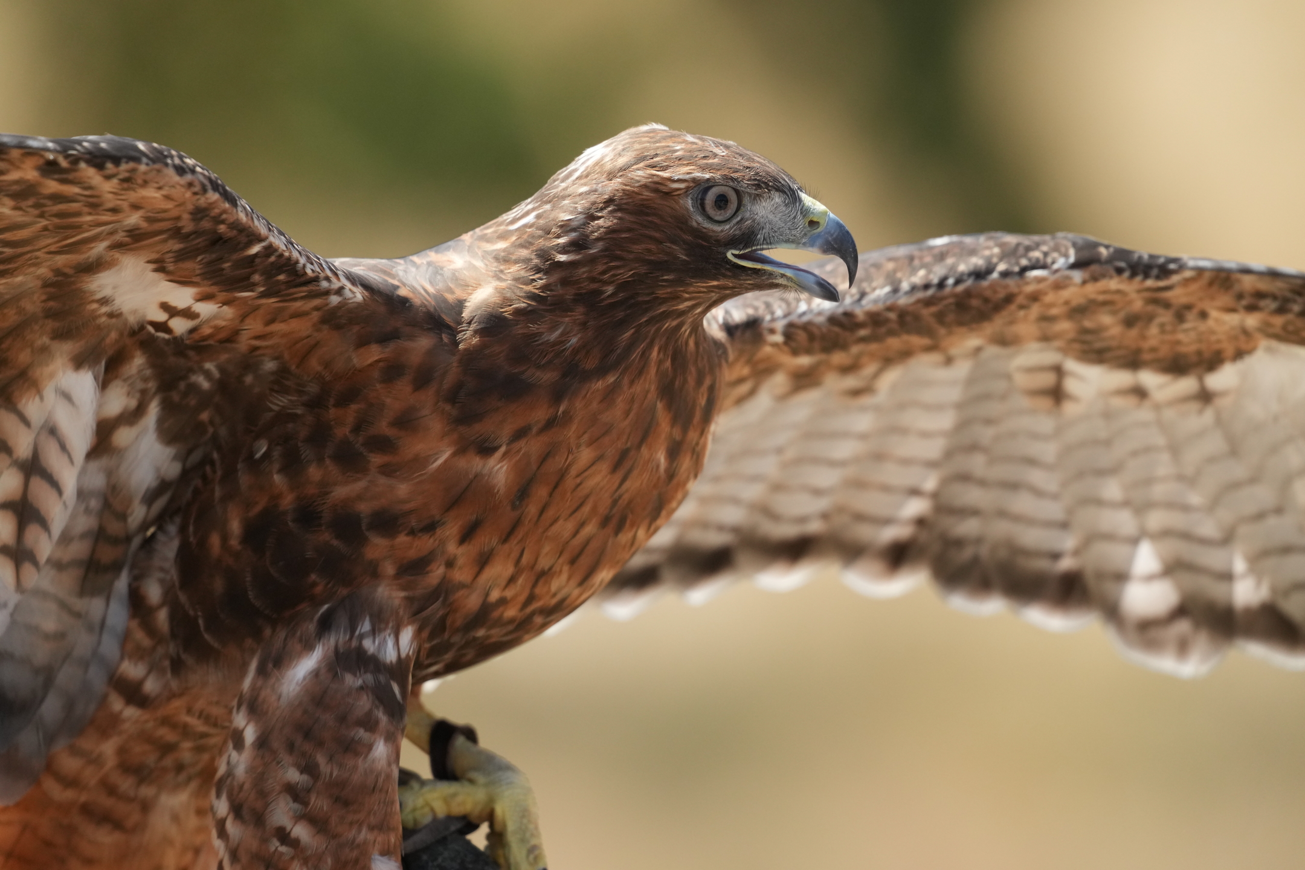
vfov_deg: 2.3
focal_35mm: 600
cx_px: 652
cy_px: 435
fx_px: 21748
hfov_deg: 3.4
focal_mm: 600
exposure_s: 1/3200
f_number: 5.6
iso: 2000
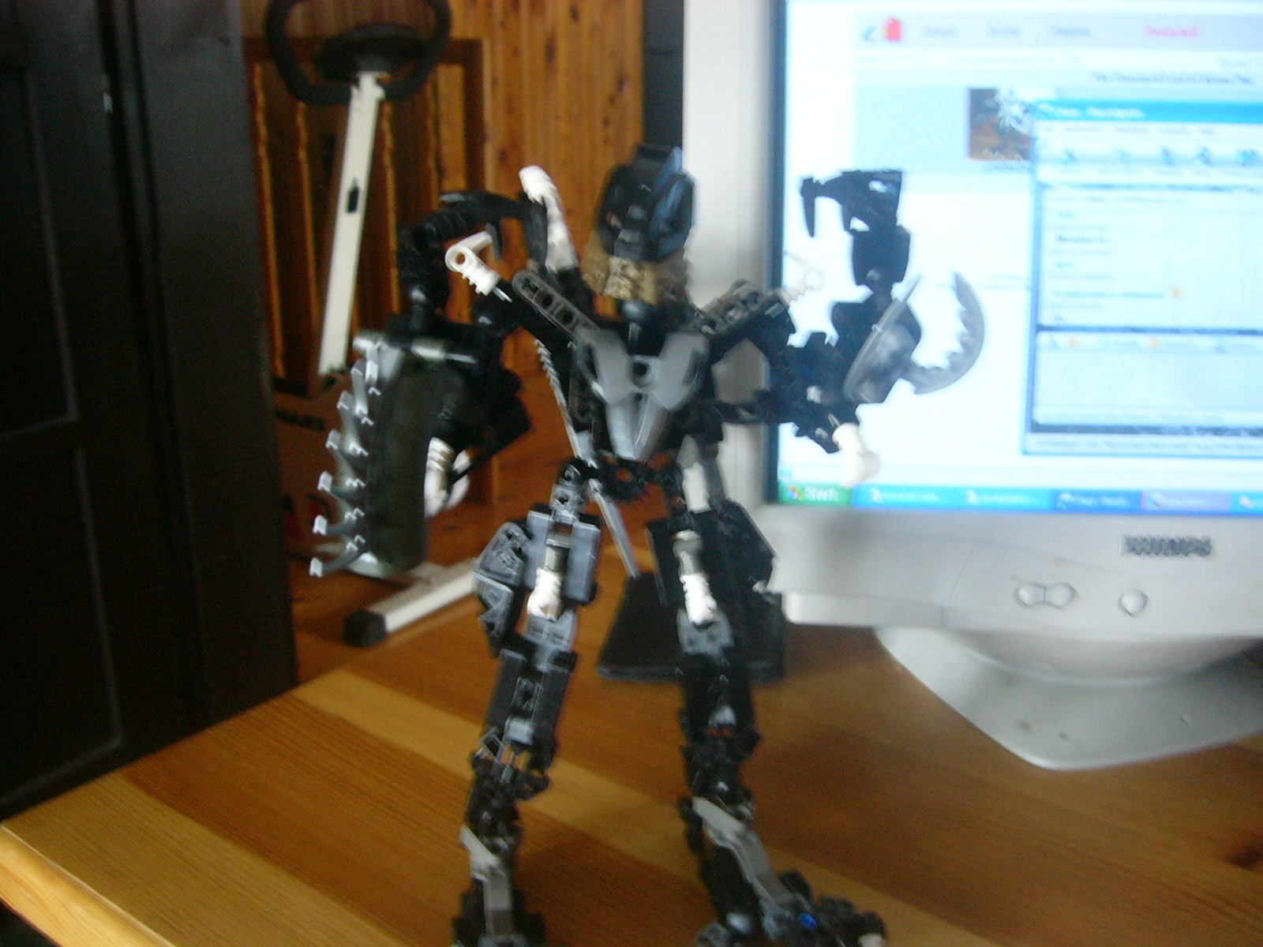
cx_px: 632
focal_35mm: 35
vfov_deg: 40.7
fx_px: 1277
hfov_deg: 52.6
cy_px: 474
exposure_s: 1/8
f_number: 2.8
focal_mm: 5.8
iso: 200
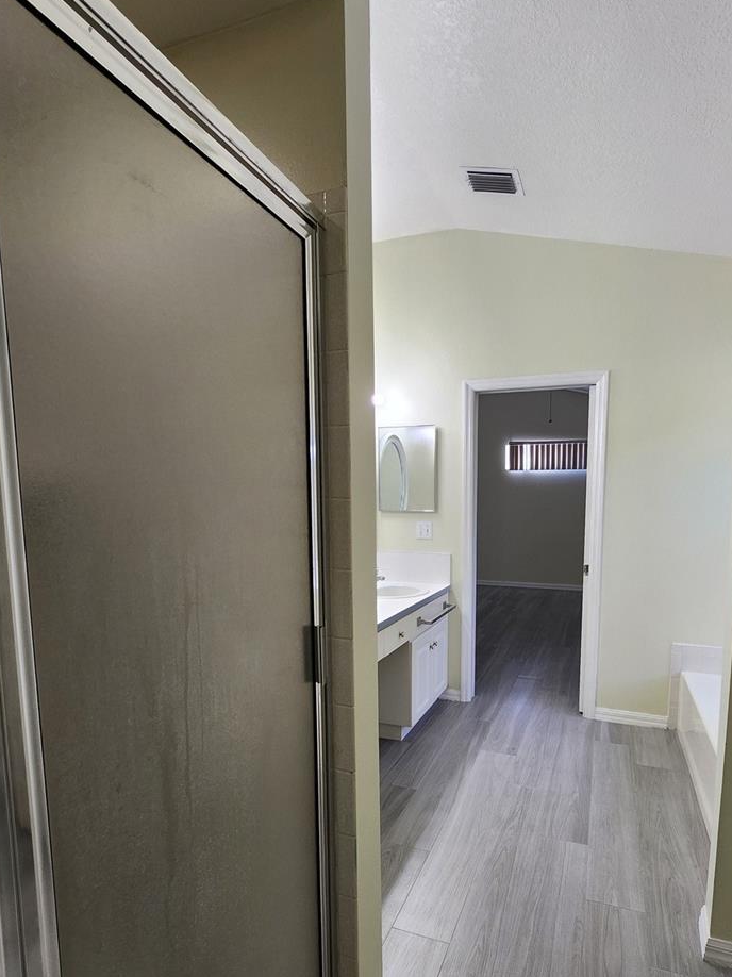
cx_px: 469
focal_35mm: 17
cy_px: 563
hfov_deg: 73.1
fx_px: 480
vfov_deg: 90.4
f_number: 2.2
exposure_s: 1/60
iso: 64
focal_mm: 1.74
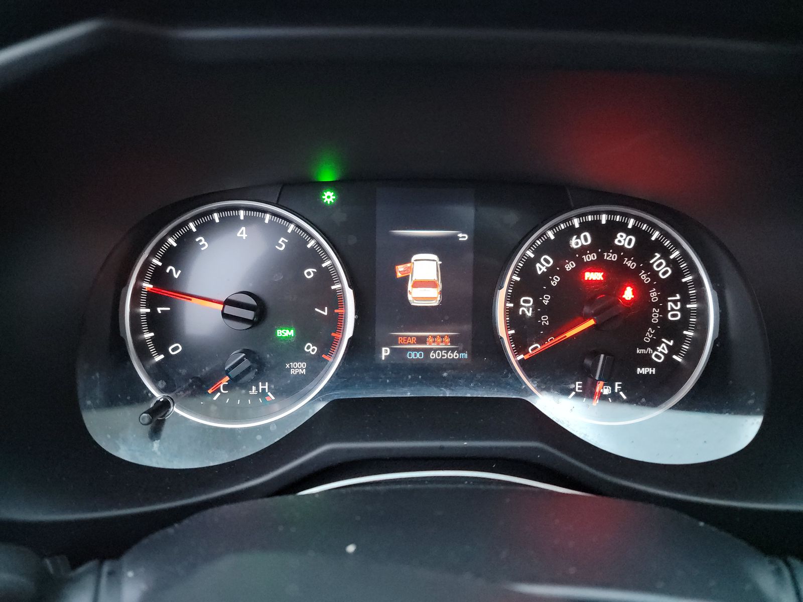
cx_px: 402
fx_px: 557
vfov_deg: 56.8
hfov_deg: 71.6
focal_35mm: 24
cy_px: 301
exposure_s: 1/16
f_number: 1.8
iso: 2718
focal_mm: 6.7
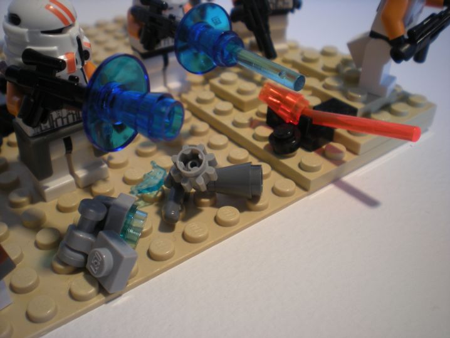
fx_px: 494
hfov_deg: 49.0
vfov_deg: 37.7
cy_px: 169
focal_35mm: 38
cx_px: 225
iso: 66
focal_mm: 6.3
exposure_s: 1/60.7
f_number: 3.1
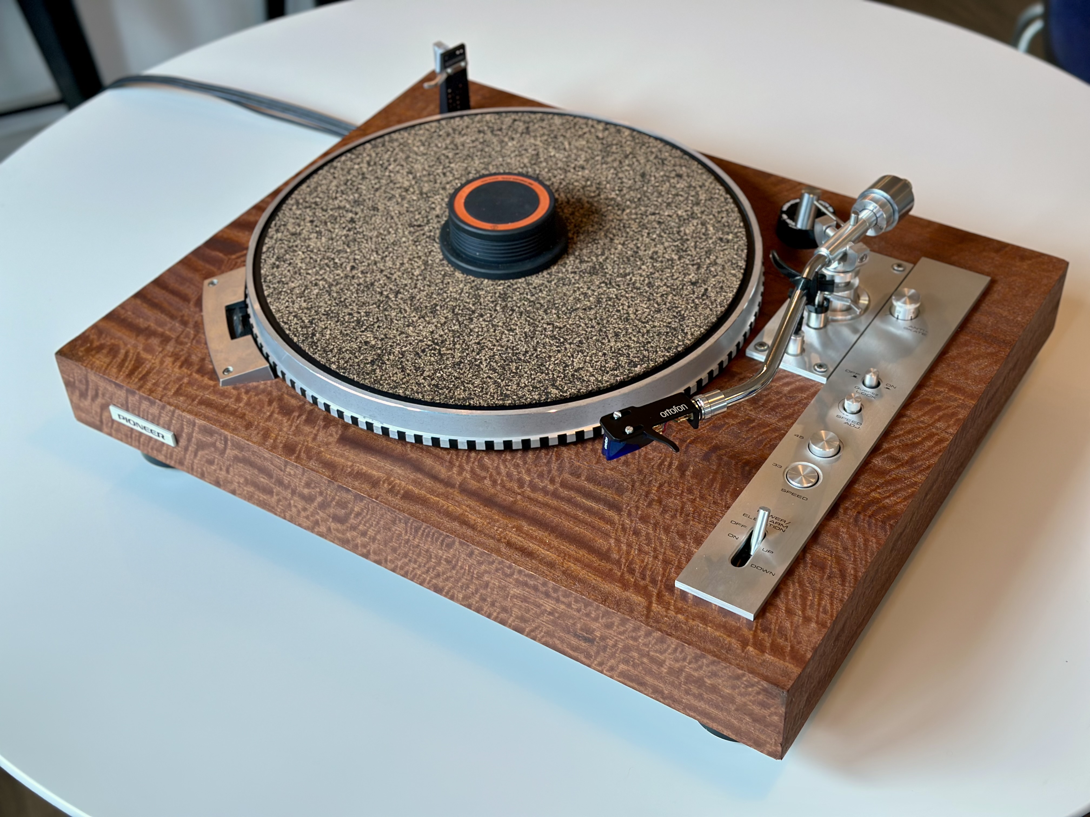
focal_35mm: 48
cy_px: 408
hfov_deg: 39.7
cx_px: 545
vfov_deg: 30.3
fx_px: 1511
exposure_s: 1/63
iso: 125
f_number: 1.78
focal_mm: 6.86
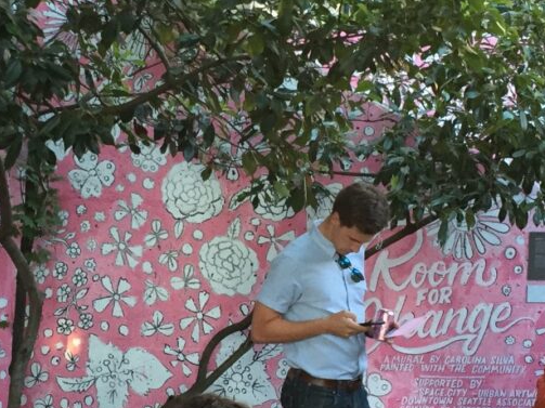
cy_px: 236
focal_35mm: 83
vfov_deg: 17.8
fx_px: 1306
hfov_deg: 23.4
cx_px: 167
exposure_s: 1/30
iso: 50
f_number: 2.2
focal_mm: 4.15
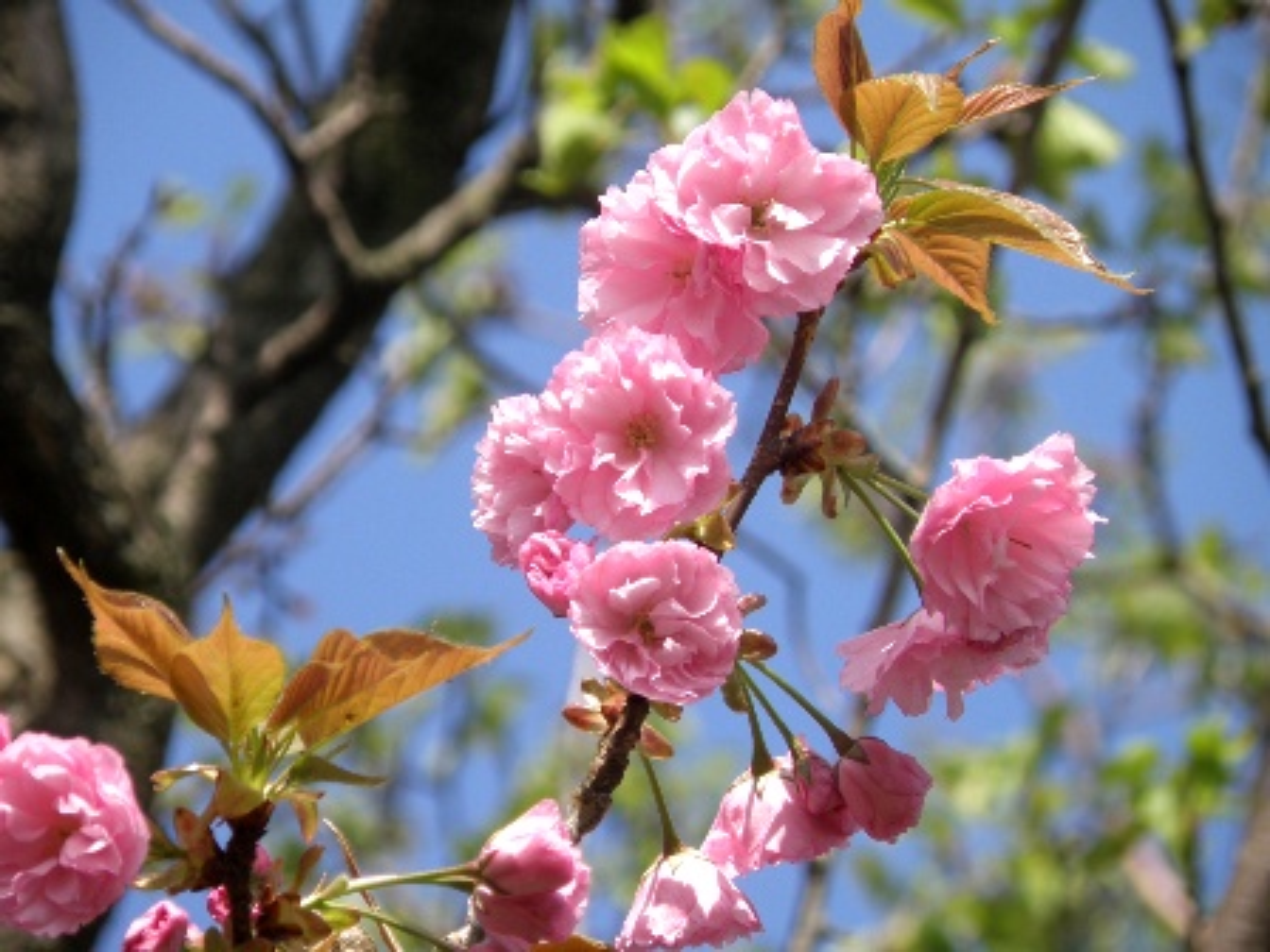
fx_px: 13355
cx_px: 635
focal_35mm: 364
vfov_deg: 4.1
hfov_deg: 5.4
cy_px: 476
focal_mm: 64.49
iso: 64
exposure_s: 1/320
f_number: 4.7
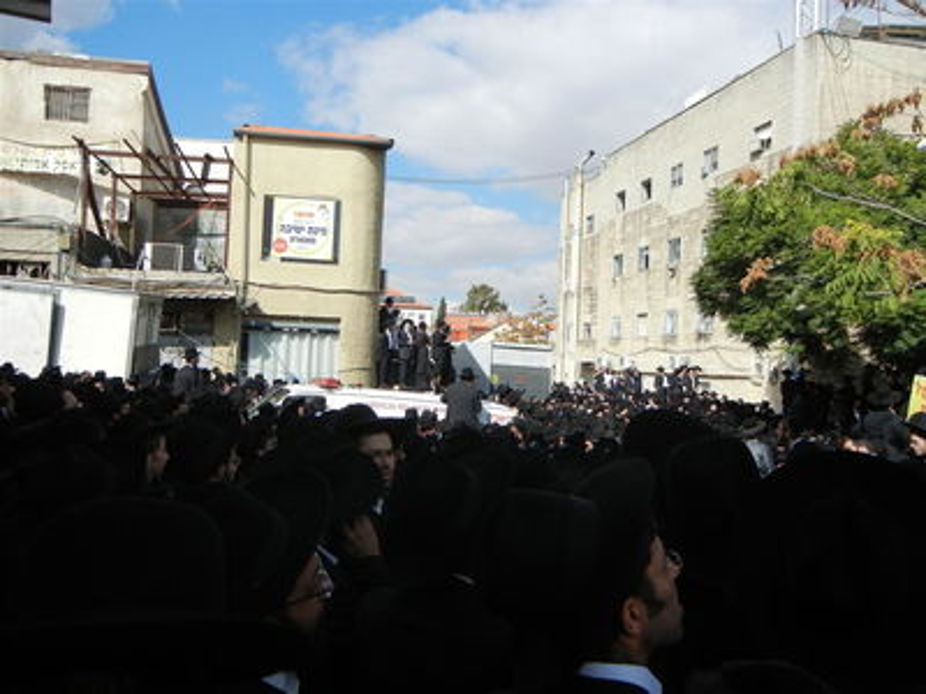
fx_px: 803
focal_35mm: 30
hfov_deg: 60.0
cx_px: 463
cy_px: 347
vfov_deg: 46.8
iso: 160
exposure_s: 1/432
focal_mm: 5.4
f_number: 7
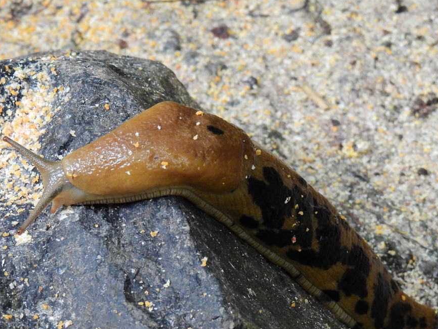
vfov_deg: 3.9
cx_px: 230
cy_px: 230
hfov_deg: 5.2
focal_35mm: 383
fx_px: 4847
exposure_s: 1/60
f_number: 4.5
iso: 500
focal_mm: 46.4
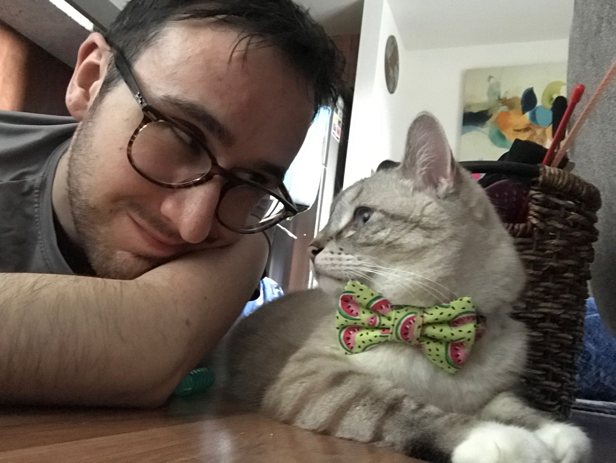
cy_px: 232
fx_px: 570
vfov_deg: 44.2
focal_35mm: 32
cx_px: 308
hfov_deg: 56.8
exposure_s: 1/15
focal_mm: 2.87
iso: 1250
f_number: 2.2
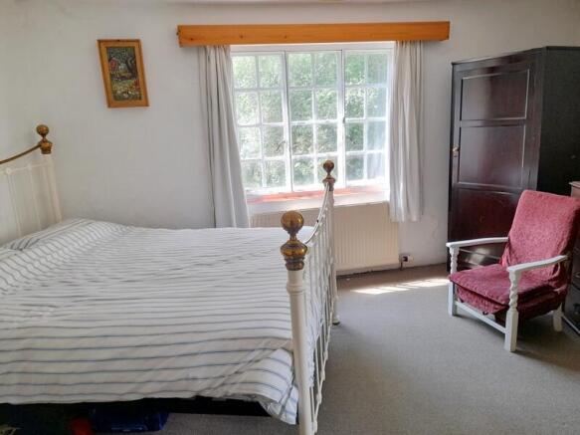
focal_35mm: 25
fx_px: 419
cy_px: 218
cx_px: 290
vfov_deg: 54.9
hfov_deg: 69.4
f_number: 2
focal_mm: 4.6
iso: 50
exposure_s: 1/60
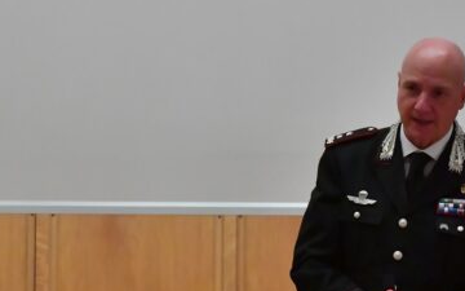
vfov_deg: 3.1
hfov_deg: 5.0
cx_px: 207
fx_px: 5323
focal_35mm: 420
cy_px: 188
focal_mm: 145
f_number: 5.6
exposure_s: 1/200
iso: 6400
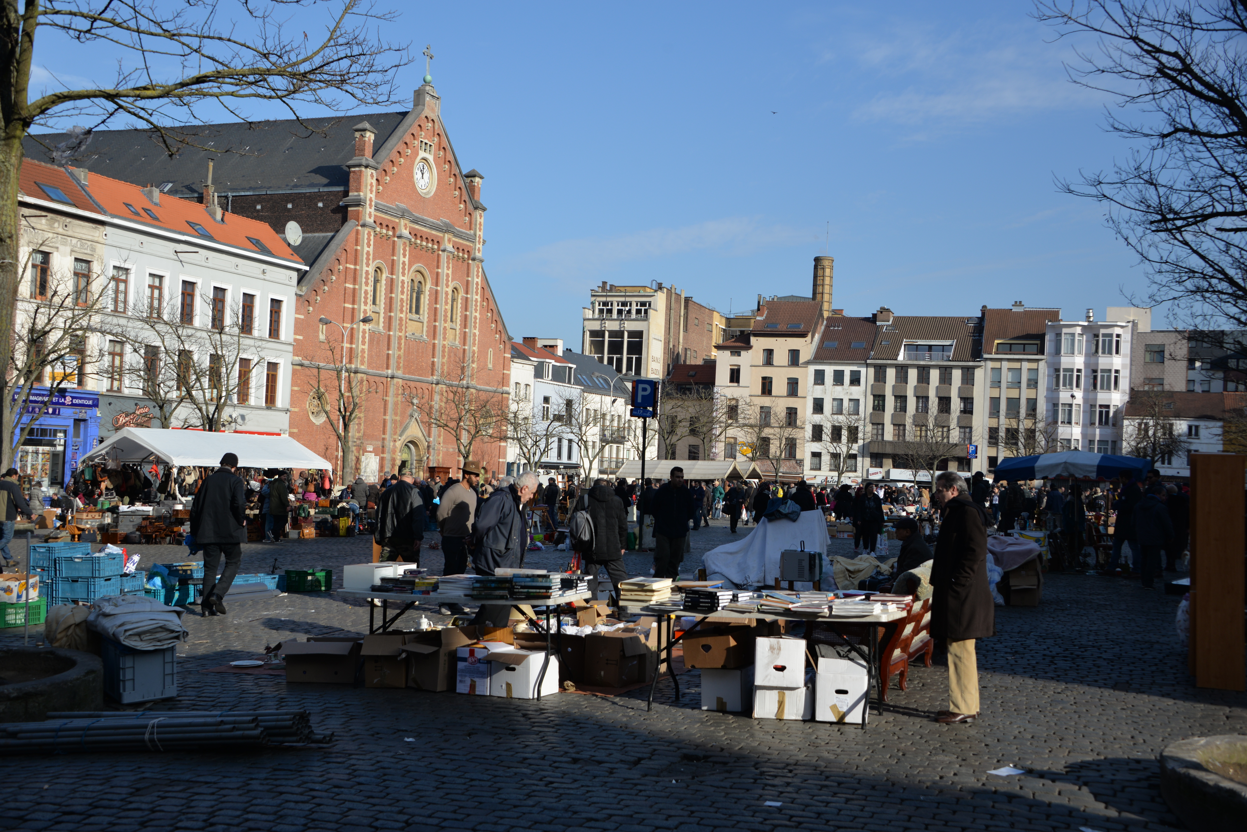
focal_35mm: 40
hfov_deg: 48.4
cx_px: 624
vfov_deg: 33.4
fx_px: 1386
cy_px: 416
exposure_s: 1/250
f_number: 8
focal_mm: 40
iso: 200
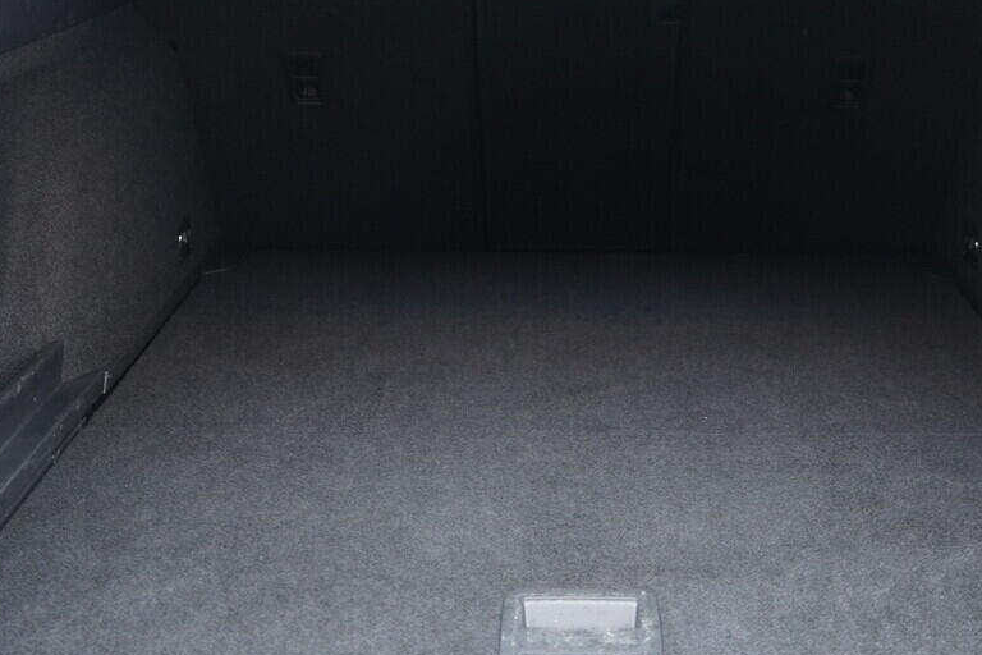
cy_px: 290
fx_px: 1309
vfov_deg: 28.1
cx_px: 564
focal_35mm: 48
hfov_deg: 41.0
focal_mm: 24
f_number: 2.8
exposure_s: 1/40
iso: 1250
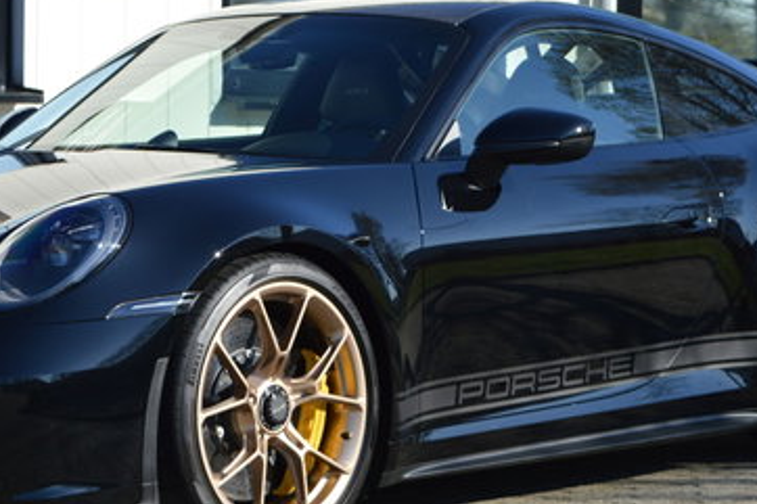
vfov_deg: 9.6
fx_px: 3007
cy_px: 235
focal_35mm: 143
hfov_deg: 14.3
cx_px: 268
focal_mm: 45
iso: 100
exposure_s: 1/250
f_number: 7.1
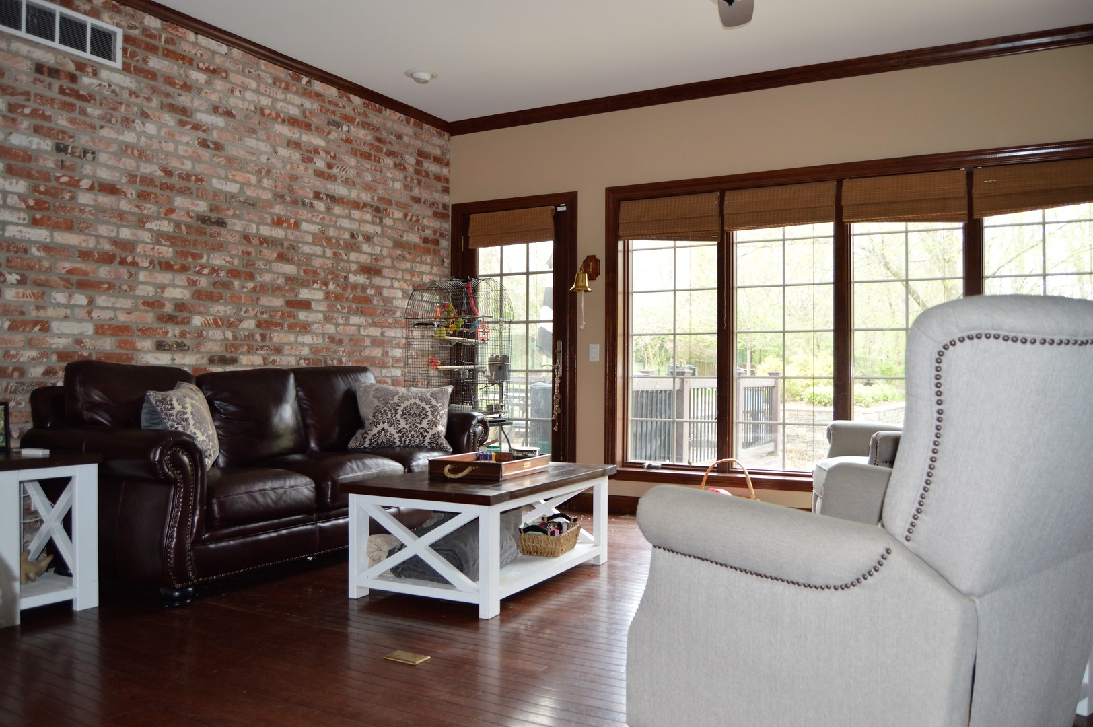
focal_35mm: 27
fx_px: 819
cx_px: 546
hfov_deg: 67.4
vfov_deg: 47.9
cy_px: 364
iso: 400
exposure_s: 1/100
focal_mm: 18
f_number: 4
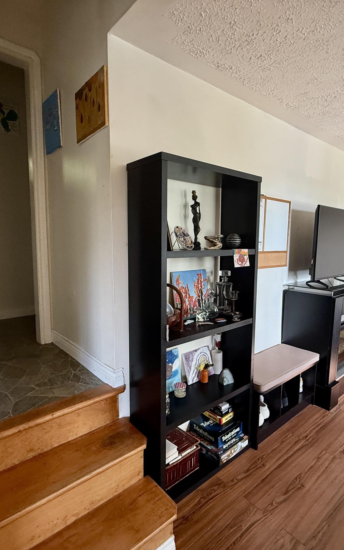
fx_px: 300
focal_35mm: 20
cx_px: 170
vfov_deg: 85.1
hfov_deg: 59.7
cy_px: 276
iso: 320
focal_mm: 2.22
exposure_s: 1/83
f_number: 2.2
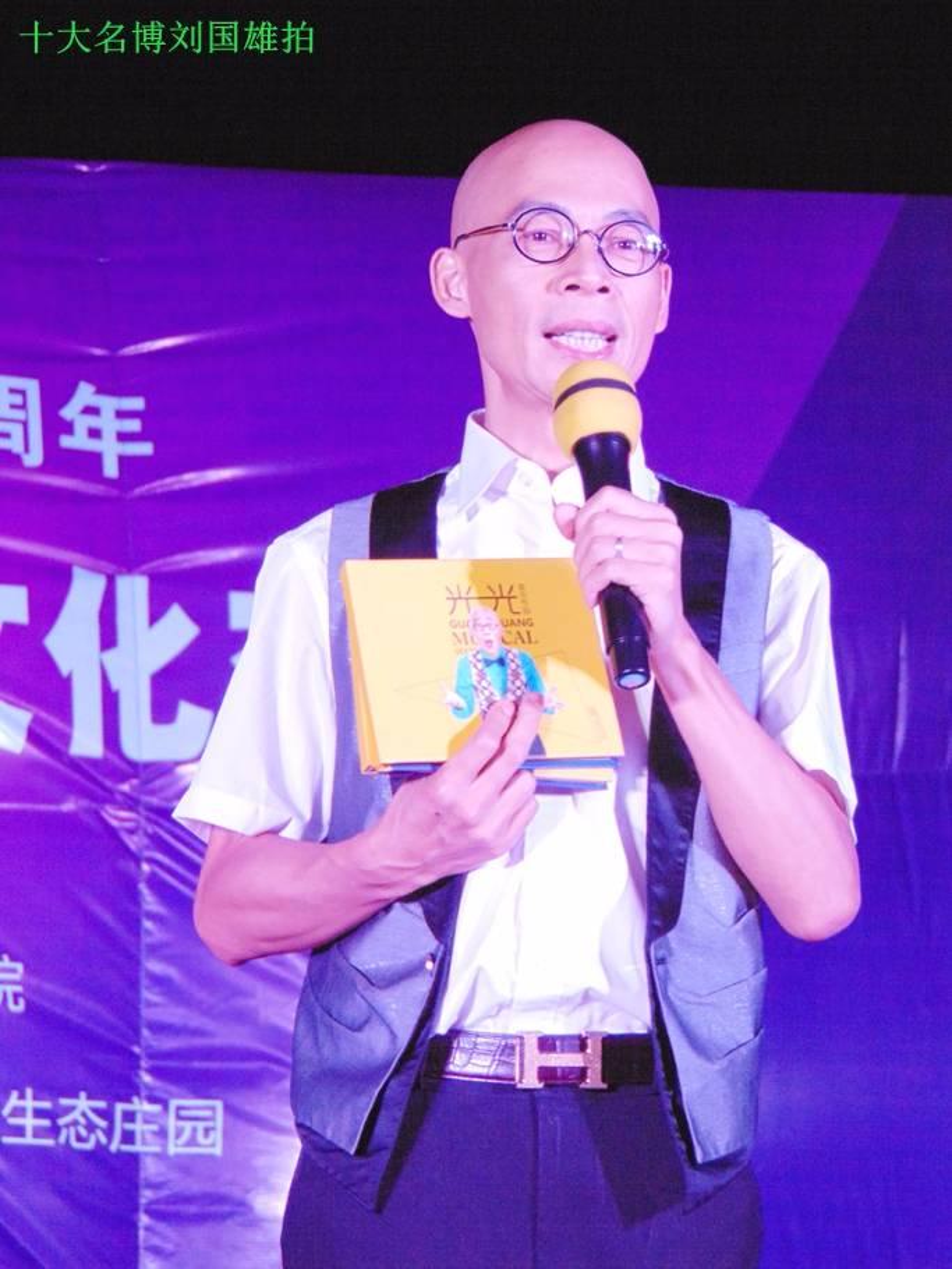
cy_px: 634
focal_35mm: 203
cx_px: 476
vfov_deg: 9.7
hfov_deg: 7.3
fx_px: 7440
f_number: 4.1
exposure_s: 1/125
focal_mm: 36.4
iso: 400
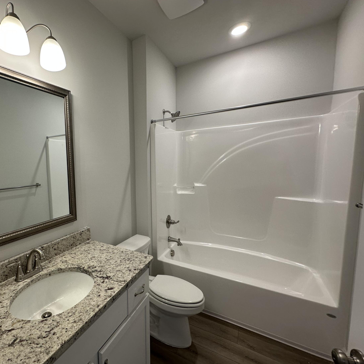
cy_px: 186
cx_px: 115
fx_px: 202
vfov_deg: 84.0
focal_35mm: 17
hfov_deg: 80.6
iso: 160
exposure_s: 1/120
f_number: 2.2
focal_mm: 2.22
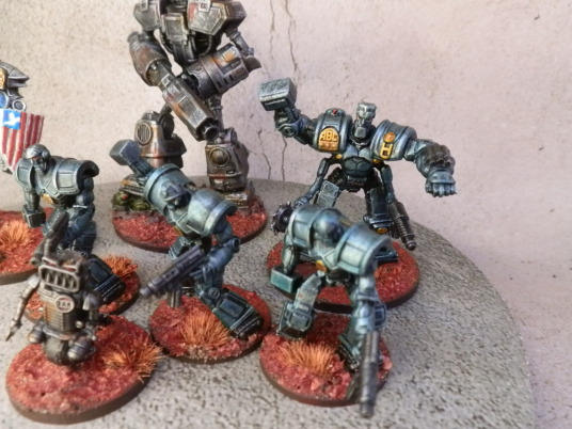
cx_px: 286
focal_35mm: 28
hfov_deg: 63.4
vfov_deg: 49.7
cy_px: 214
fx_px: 463
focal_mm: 5
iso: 400
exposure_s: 1/80
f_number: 3.1
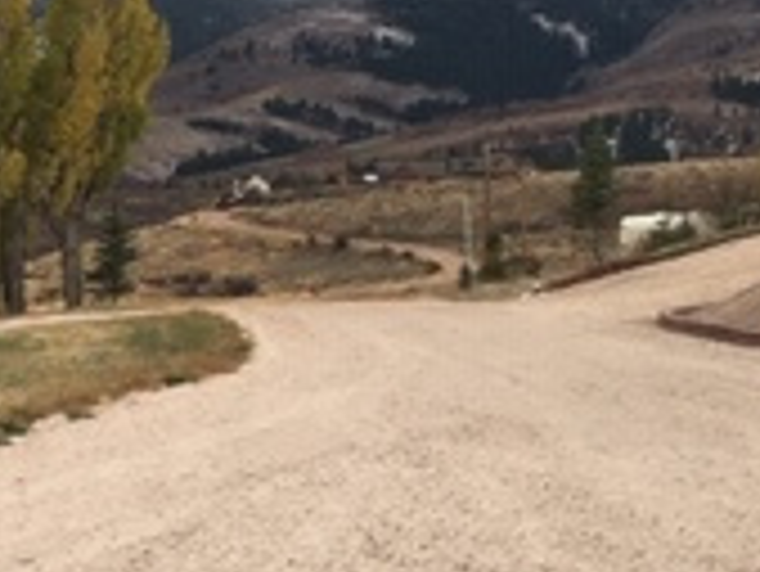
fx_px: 2417
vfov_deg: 13.5
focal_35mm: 110
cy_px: 198
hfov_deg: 17.7
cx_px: 603
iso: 25
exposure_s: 1/120
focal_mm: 4.15
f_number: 2.2
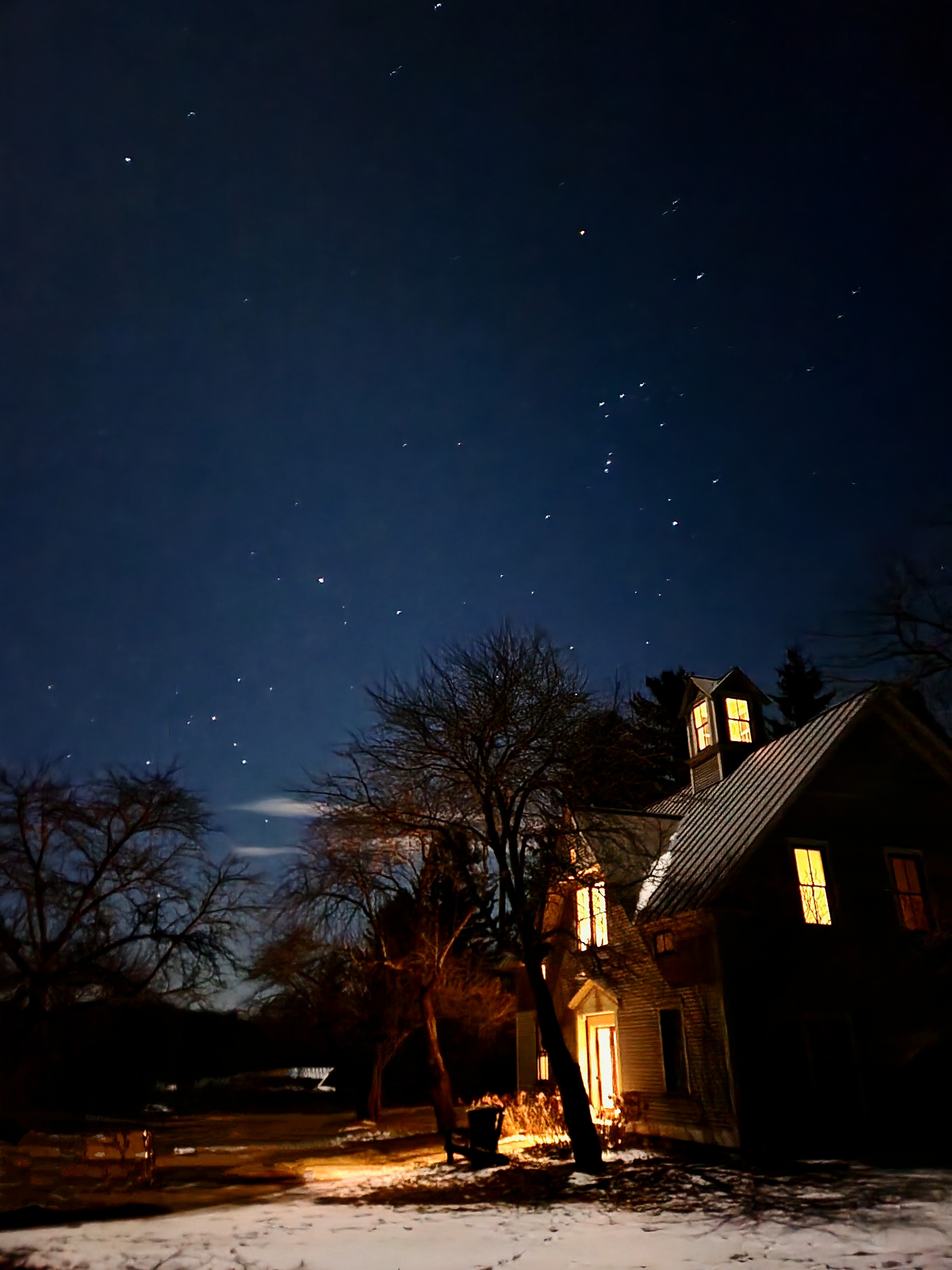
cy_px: 635
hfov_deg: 58.9
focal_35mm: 23
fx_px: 843
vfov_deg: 73.9
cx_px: 476
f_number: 1.8
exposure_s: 1/2
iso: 2000
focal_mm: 5.4
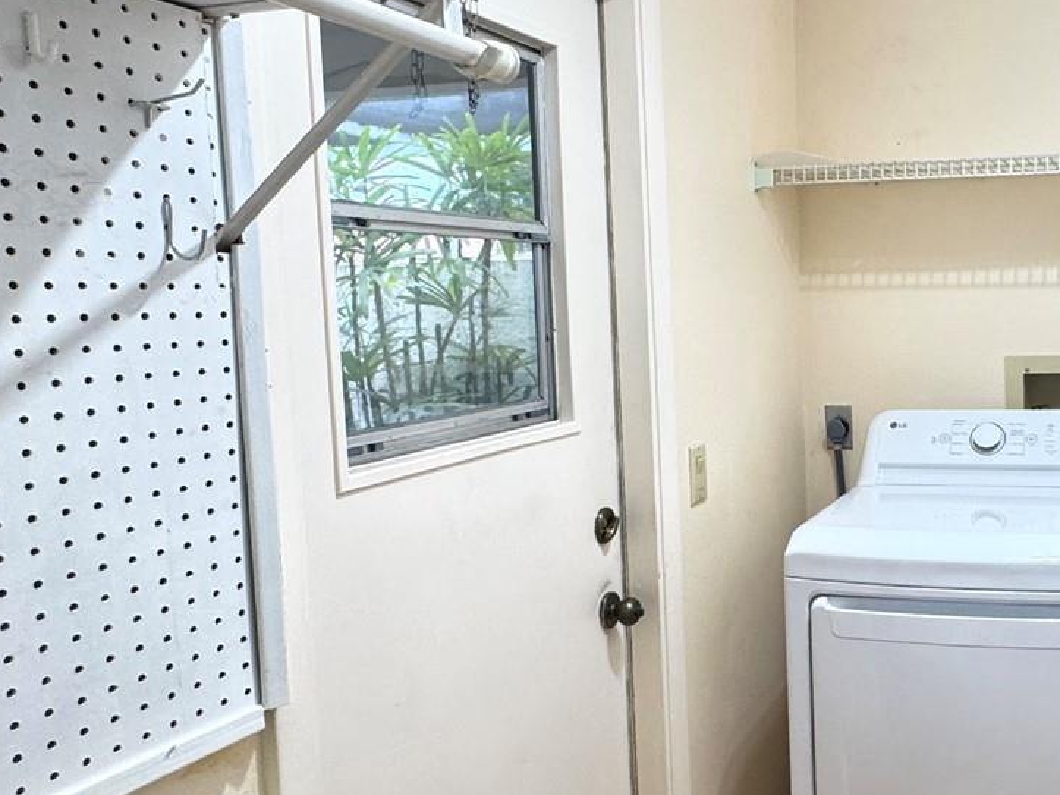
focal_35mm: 31
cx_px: 899
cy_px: 380
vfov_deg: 45.4
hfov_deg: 53.1
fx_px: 949
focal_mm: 2.22
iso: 200
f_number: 2.2
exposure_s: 1/120
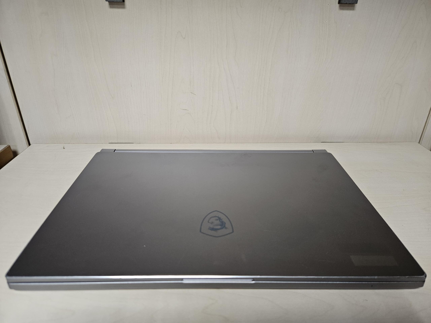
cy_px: 162
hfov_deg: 73.9
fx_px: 286
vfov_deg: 58.9
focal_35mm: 23
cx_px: 216
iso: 200
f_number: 1.8
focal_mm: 5.4
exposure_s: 1/100
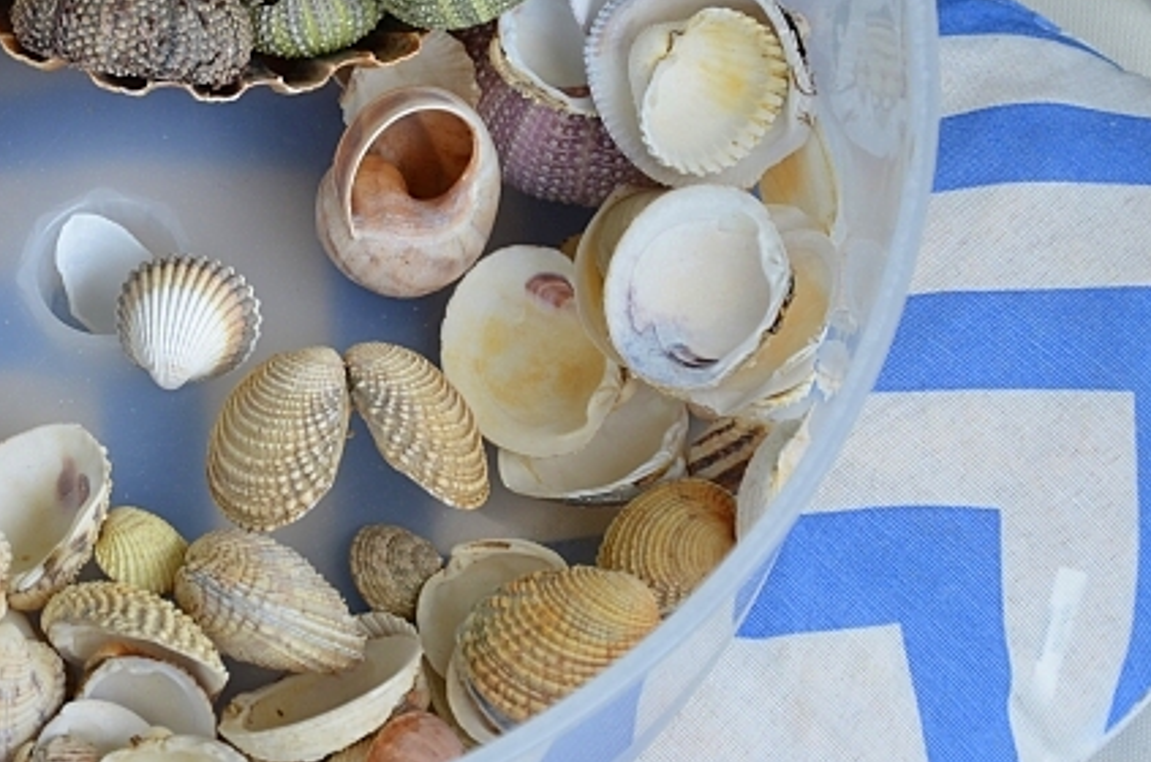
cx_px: 68
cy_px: 101
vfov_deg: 9.6
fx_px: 4530
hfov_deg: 14.3
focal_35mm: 142
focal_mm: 50
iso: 220
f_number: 5.6
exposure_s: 1/125
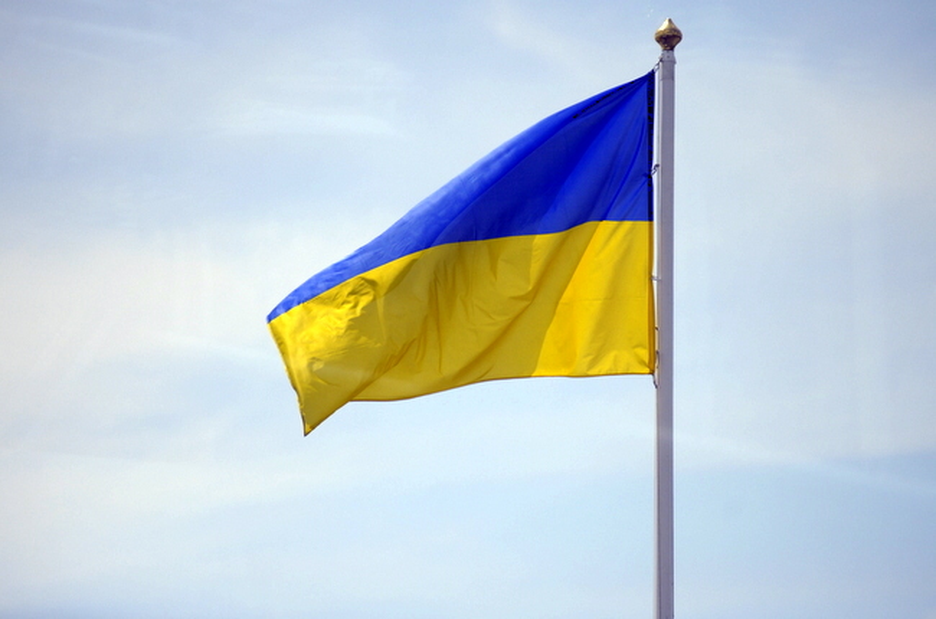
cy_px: 310
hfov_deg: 10.3
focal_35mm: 200
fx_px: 5187
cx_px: 468
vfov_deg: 6.8
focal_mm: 200
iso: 800
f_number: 3.5
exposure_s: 1/8000
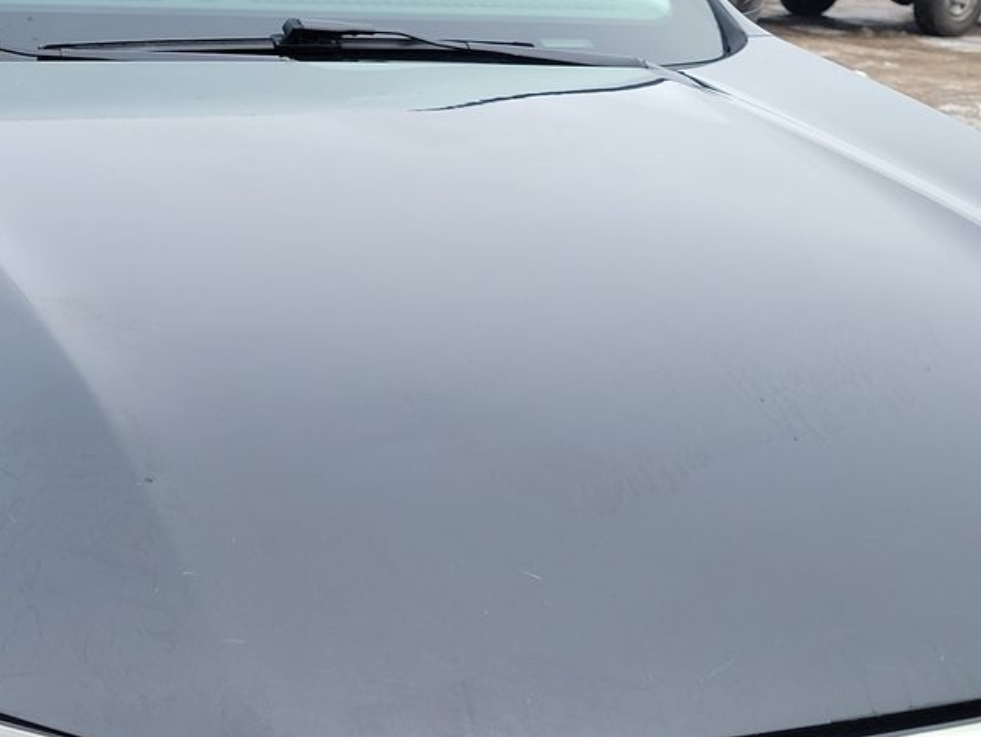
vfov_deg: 23.6
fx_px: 1758
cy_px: 485
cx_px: 300
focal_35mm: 62
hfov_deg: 30.9
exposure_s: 1/171
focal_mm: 6.7
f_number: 1.8
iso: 50
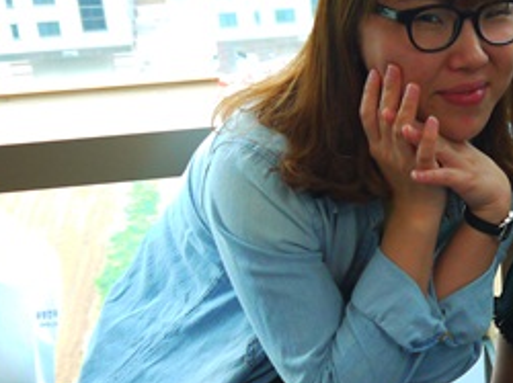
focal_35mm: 101
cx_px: 692
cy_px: 259
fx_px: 1495
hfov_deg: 18.0
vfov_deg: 14.6
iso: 320
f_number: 4.1
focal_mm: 18
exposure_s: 1/60
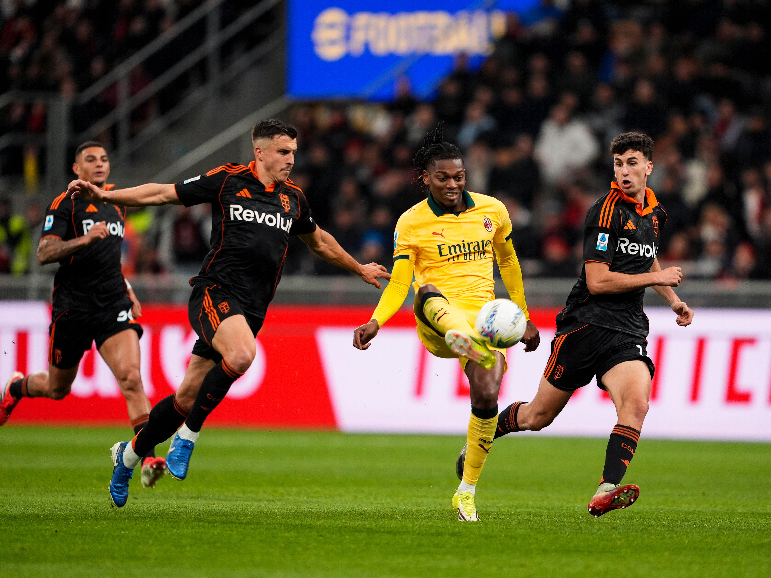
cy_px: 289
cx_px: 395
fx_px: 9644
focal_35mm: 433
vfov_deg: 3.4
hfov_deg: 4.6
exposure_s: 1/1250
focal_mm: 400
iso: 1600
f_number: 2.8
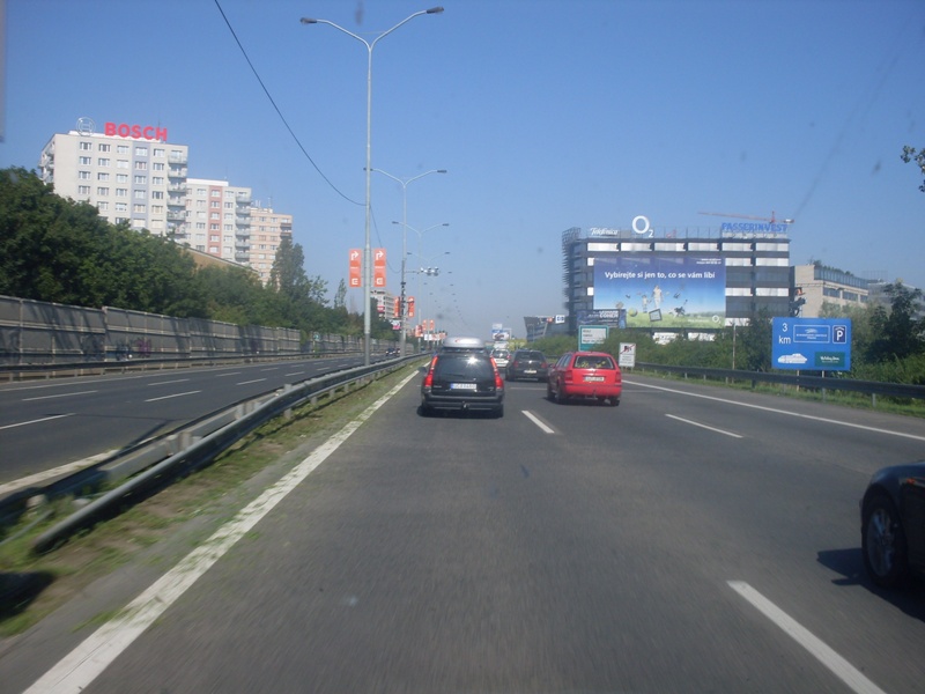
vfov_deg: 37.7
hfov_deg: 49.0
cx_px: 462
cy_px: 347
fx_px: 1015
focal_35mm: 38
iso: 80
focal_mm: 6.3
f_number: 8.4
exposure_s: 1/180
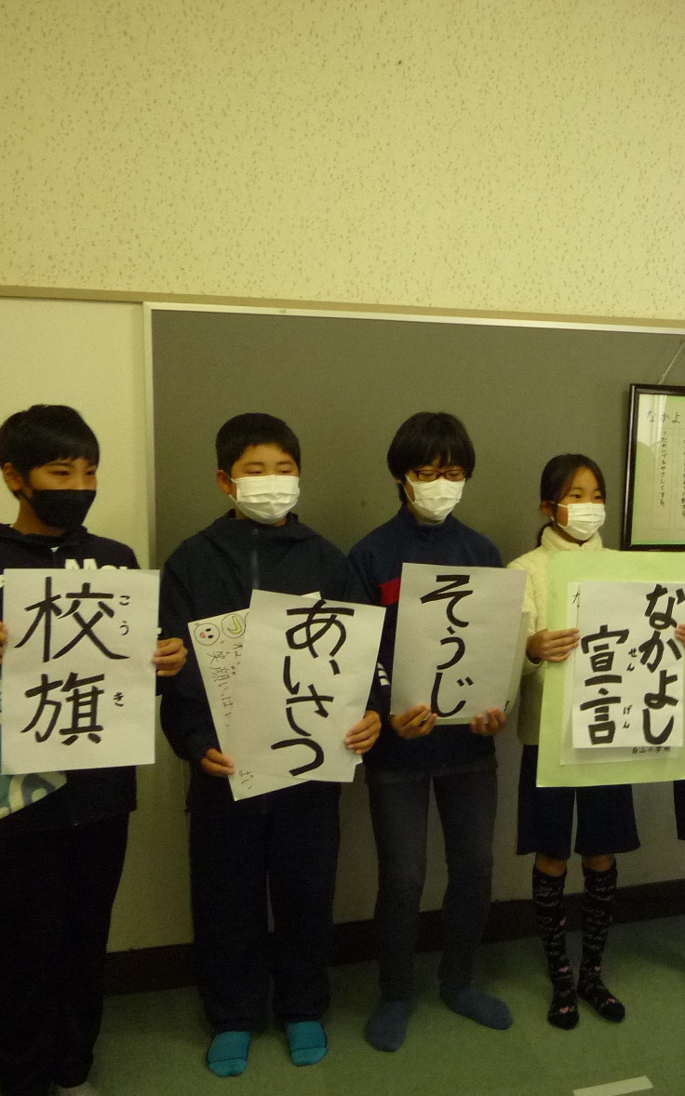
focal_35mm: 36
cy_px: 544
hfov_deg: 34.0
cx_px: 573
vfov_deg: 54.0
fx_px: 1076
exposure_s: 1/30
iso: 320
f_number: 2.8
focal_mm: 4.4
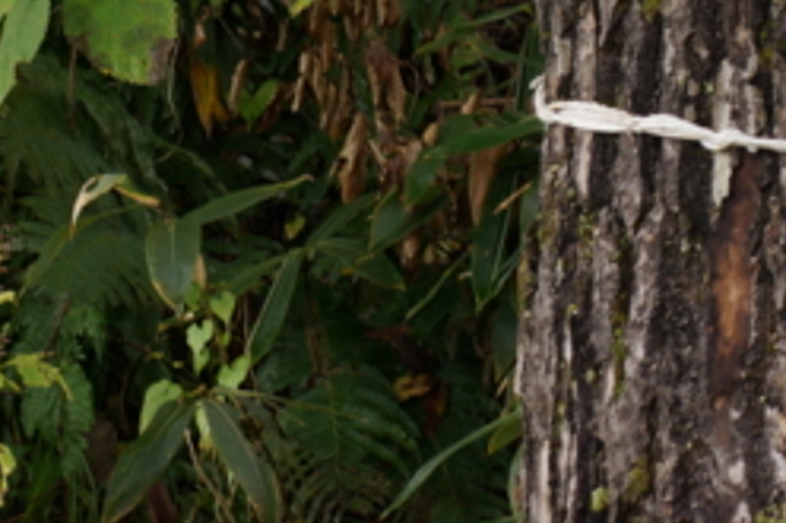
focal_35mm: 265
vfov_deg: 5.1
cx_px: 1103
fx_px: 5782
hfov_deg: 7.7
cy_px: -255
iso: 200
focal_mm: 55
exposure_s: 1/100
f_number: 5.6
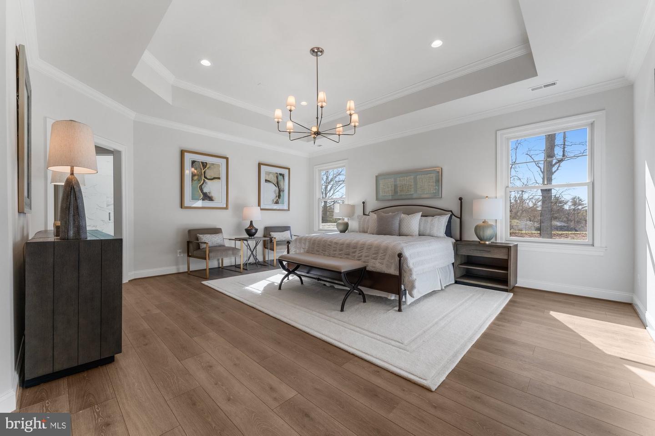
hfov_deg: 104.3
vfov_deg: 81.2
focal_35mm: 14
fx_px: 255
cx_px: 328
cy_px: 218
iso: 640
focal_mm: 14
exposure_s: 1/50
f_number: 8
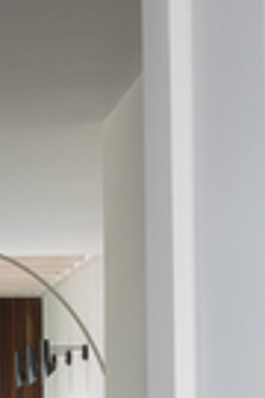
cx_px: -620
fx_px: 1965
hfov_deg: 6.7
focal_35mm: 178
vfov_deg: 11.4
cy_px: -32
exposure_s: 2.5
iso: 50
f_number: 14
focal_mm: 24
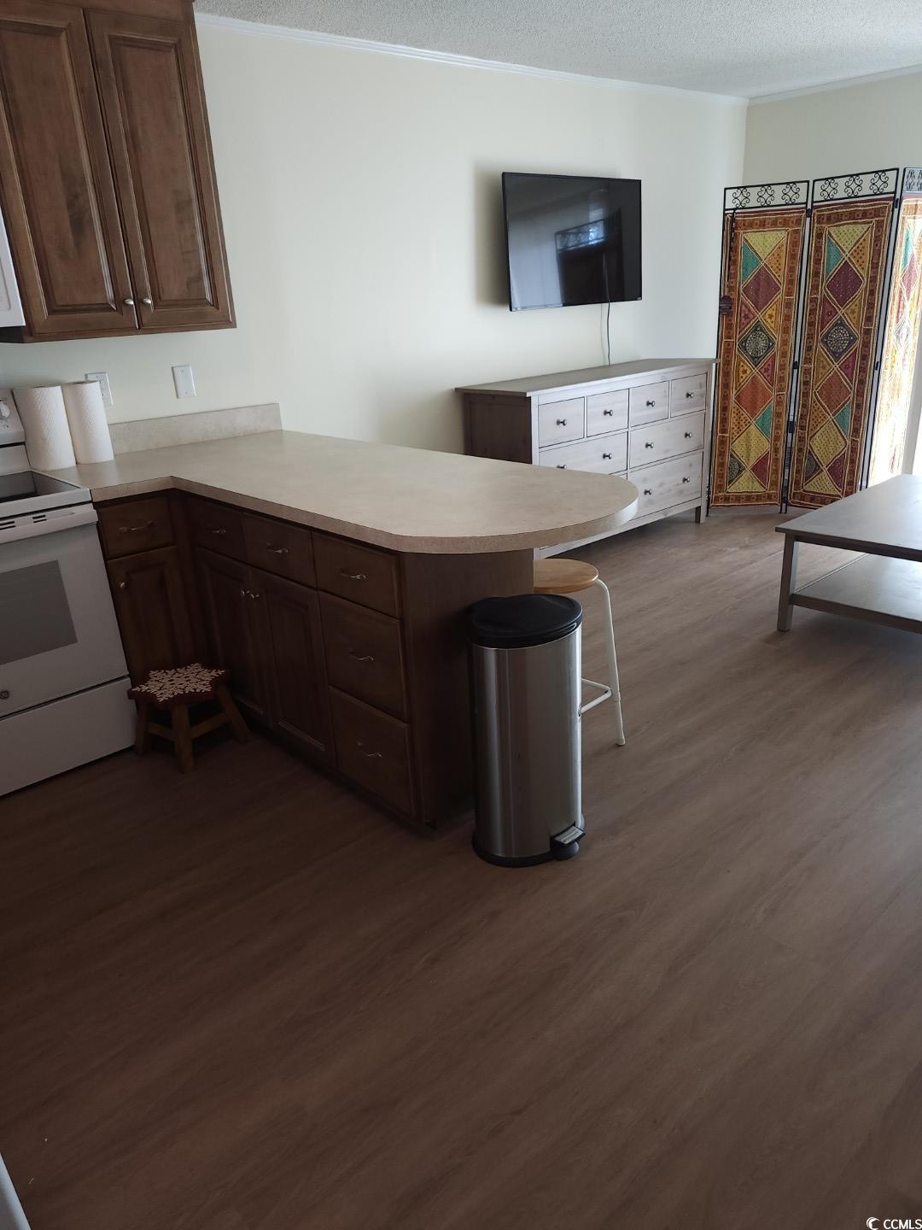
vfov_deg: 73.9
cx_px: 461
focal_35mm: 23
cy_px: 615
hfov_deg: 58.9
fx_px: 817
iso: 160
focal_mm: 5.54
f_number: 1.8
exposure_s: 1/60
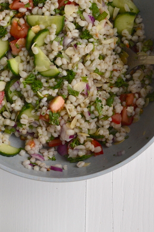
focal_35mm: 149
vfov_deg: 13.7
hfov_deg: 9.1
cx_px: 7
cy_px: 202
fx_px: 960
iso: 640
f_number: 6.3
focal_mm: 50
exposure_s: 1/100
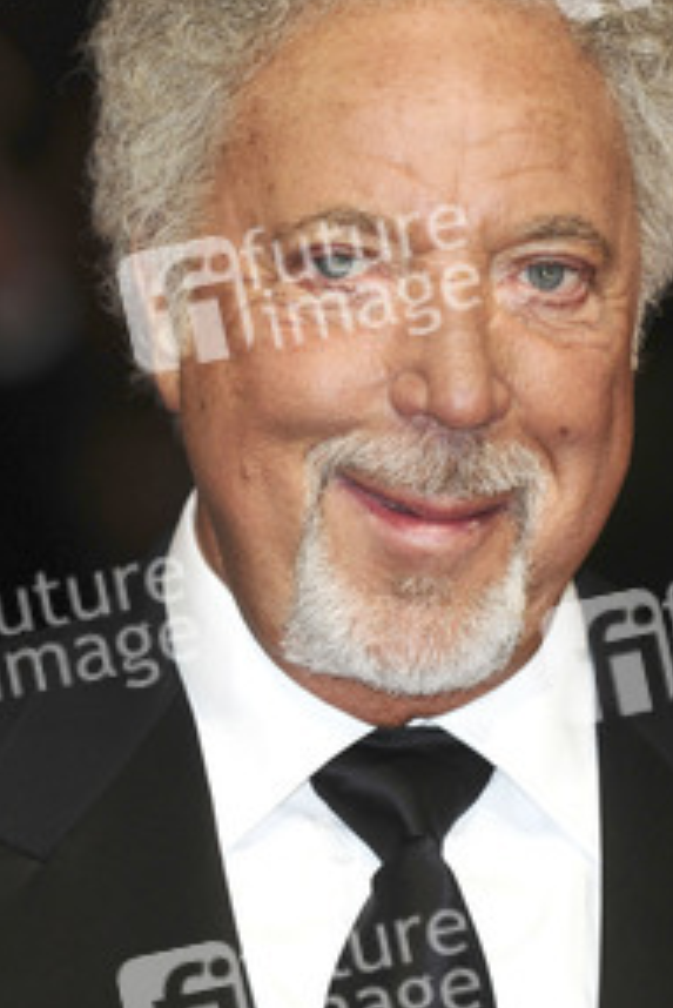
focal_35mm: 389
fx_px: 10886
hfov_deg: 3.5
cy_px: 465
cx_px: 403
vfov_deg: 5.3
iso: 320
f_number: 4.5
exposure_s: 1/200
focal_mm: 185
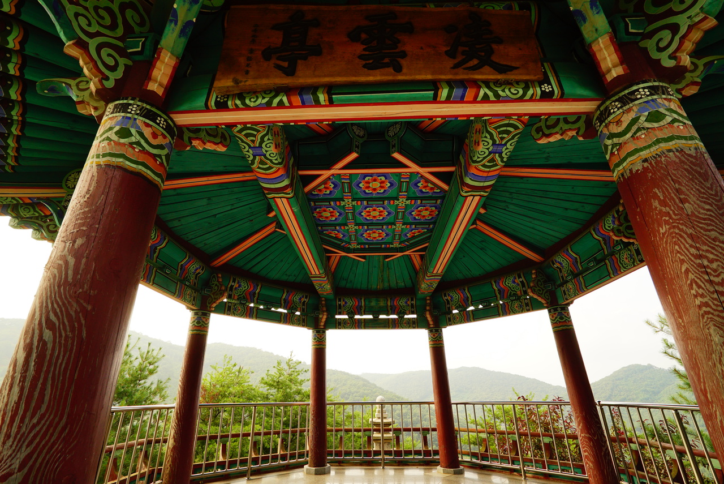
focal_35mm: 16
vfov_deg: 73.8
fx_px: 322
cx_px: 362
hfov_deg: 96.7
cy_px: 242
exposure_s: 1/125
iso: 400
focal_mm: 16
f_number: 11
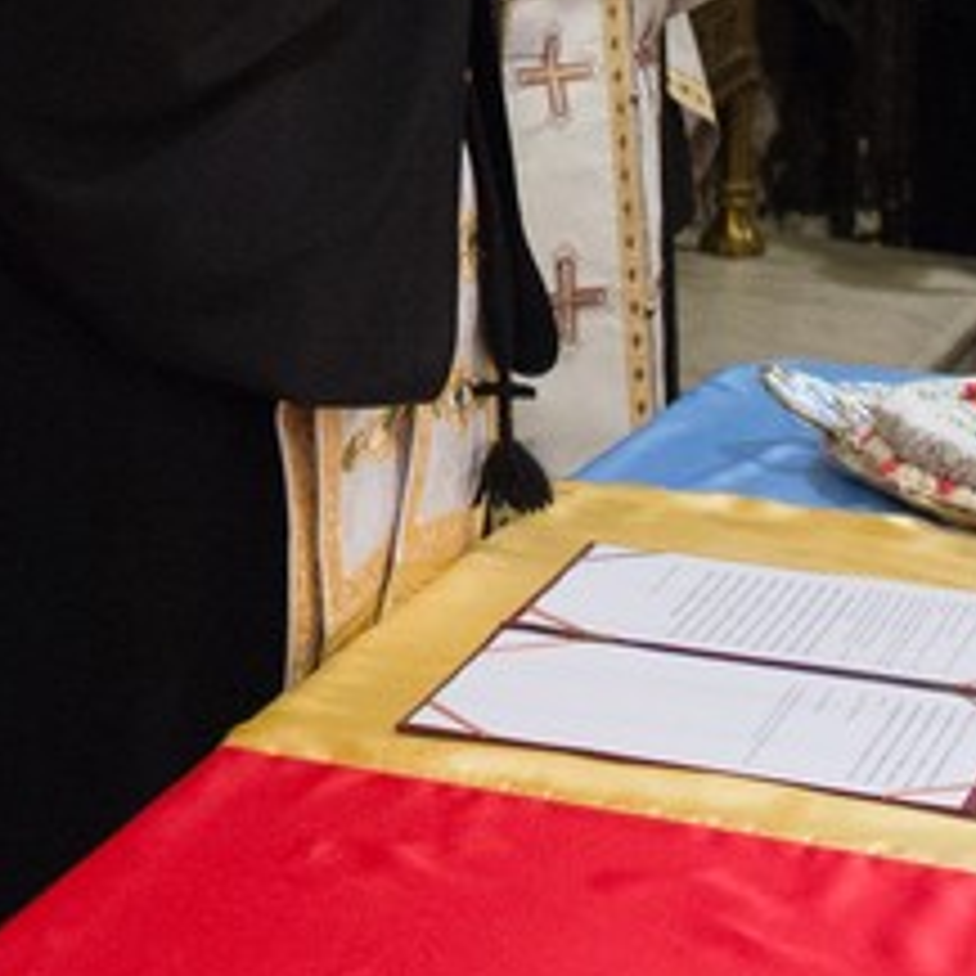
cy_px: -369
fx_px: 4306
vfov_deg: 12.4
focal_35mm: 135
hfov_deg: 12.5
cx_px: -281
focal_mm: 24
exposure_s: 1/50
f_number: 2.8
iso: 2000
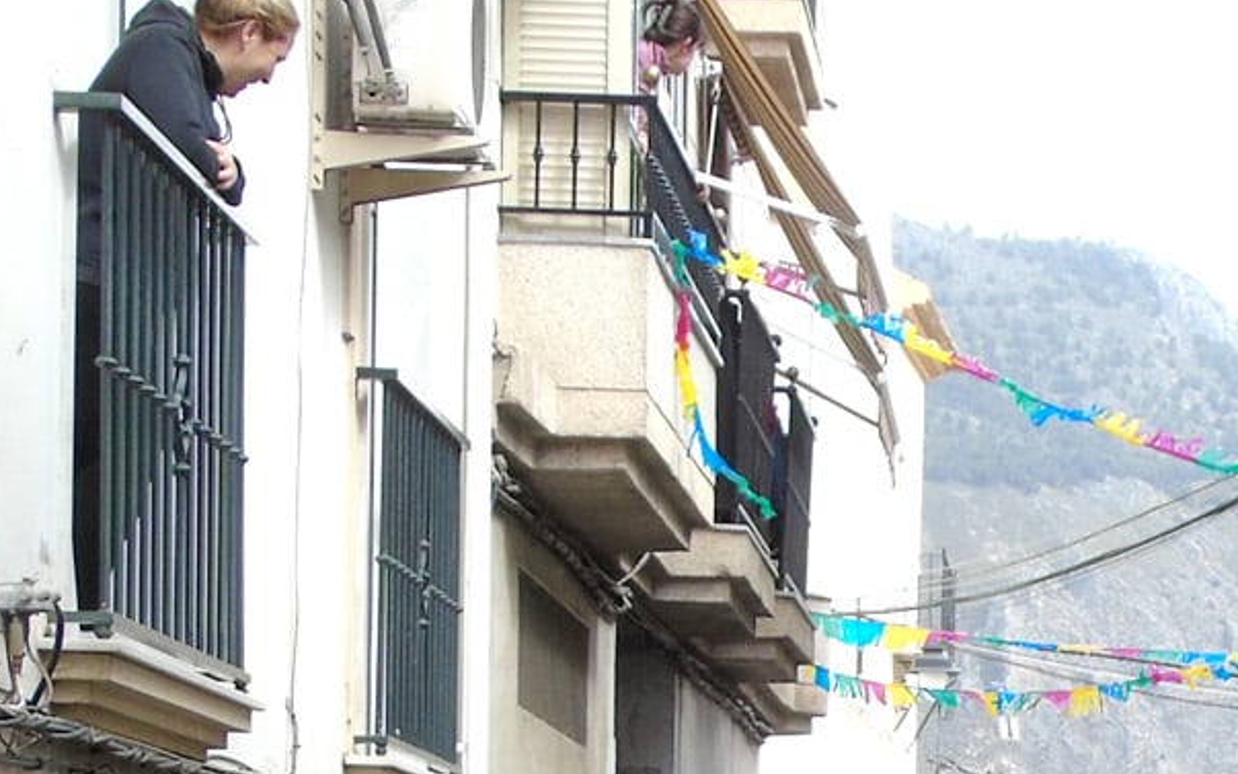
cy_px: 1241
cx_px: 1390
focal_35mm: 140
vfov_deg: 9.1
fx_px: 4724
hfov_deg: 14.6
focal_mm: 8.2
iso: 80
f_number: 4.1
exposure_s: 1/160
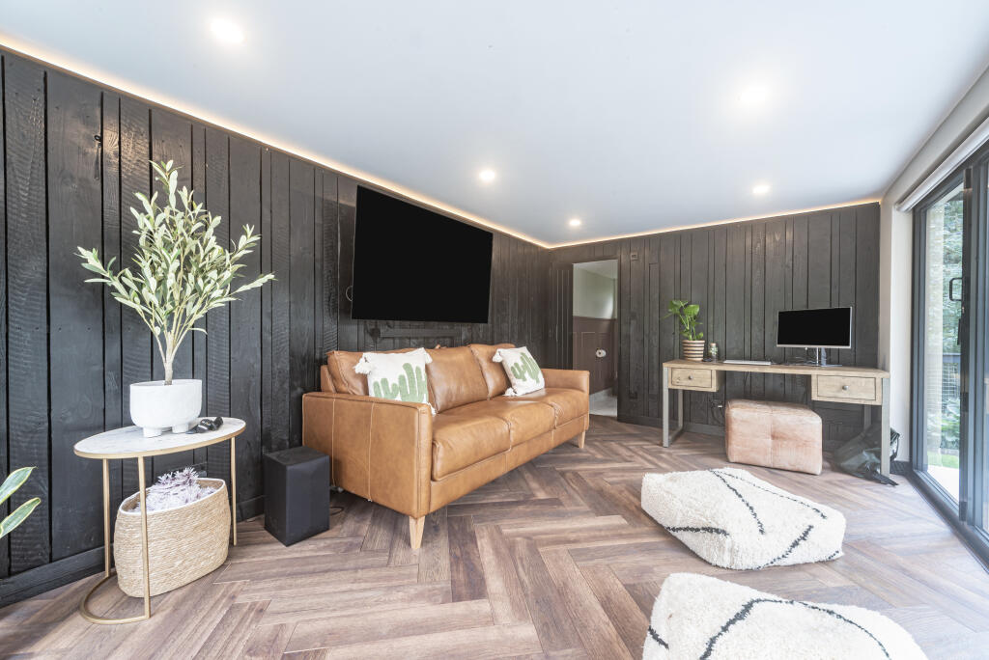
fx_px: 385
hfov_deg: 104.2
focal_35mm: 14
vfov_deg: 81.3
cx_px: 494
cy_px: 330
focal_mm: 14
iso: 200
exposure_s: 1/1.43
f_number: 16
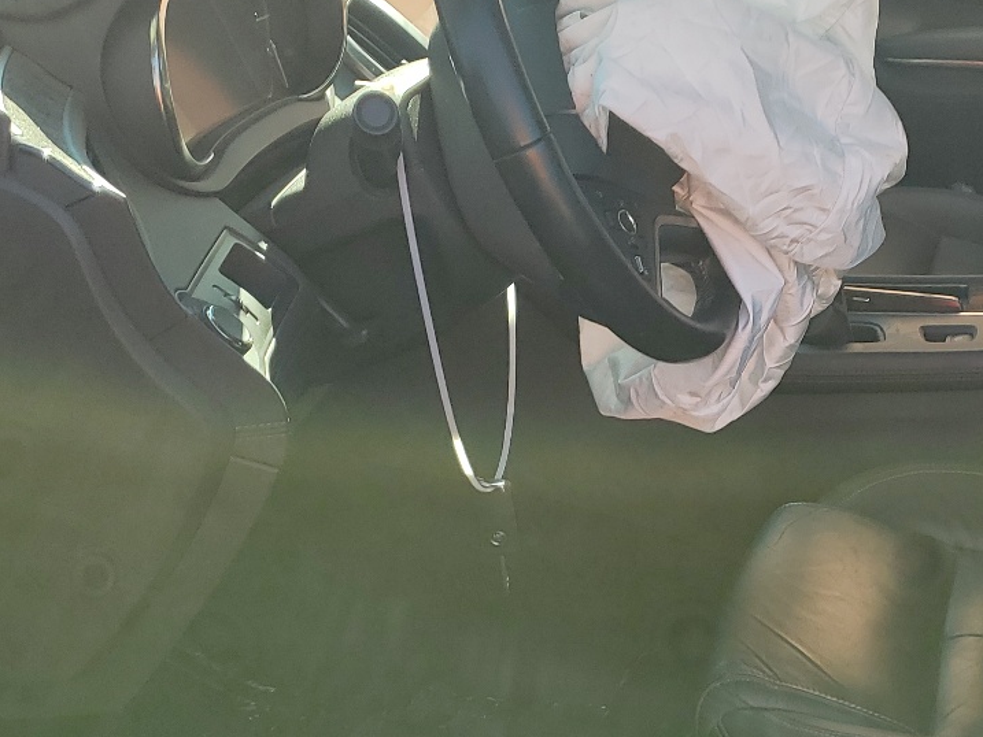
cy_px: 562
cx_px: 765
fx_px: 1647
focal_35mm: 58
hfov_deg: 32.4
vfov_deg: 24.9
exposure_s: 1/625
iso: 50
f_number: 1.5
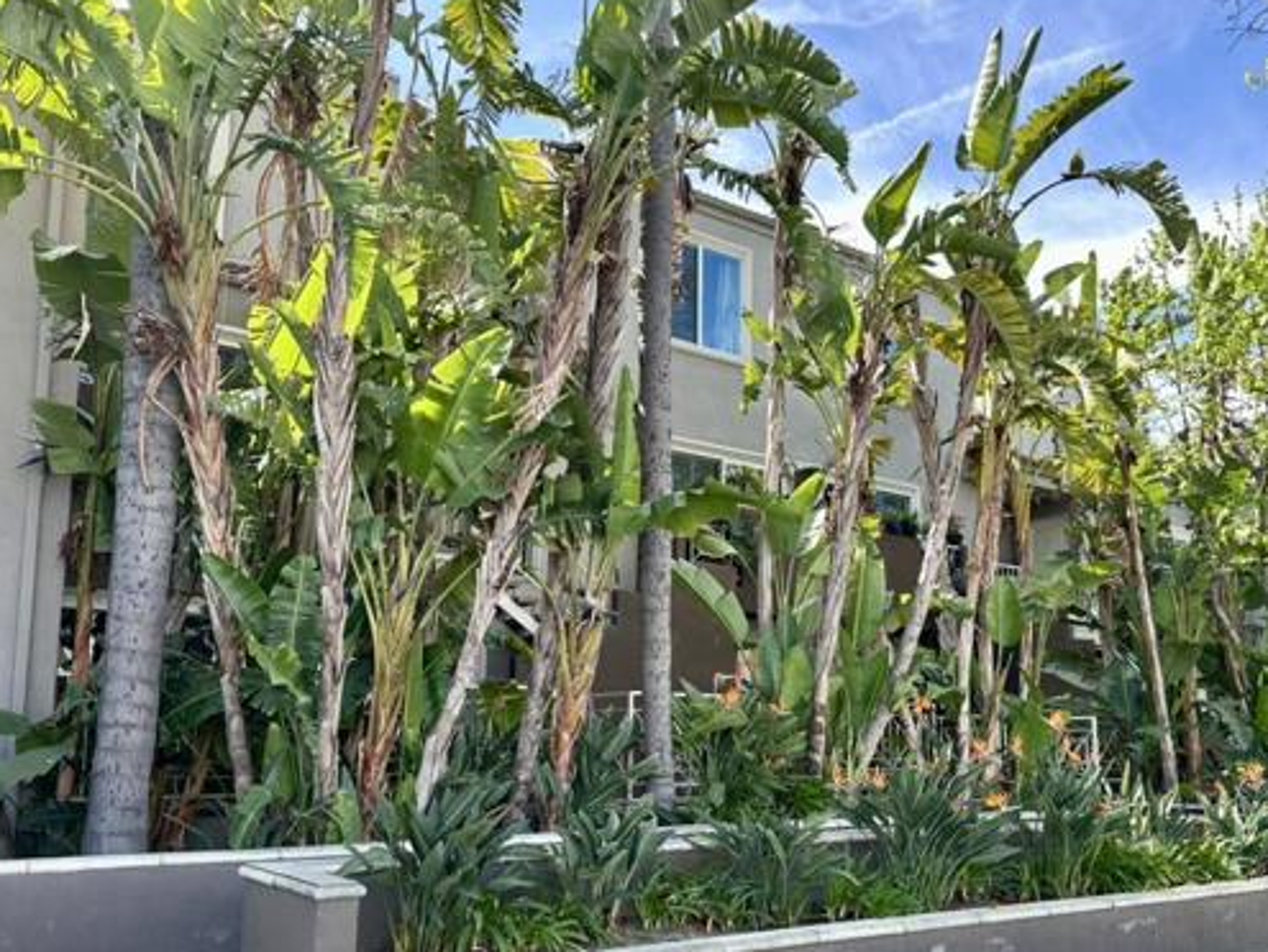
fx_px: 1136
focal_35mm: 31
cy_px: 589
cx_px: 712
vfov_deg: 45.2
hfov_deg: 58.1
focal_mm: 6.86
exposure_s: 1/516
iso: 80
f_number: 1.78
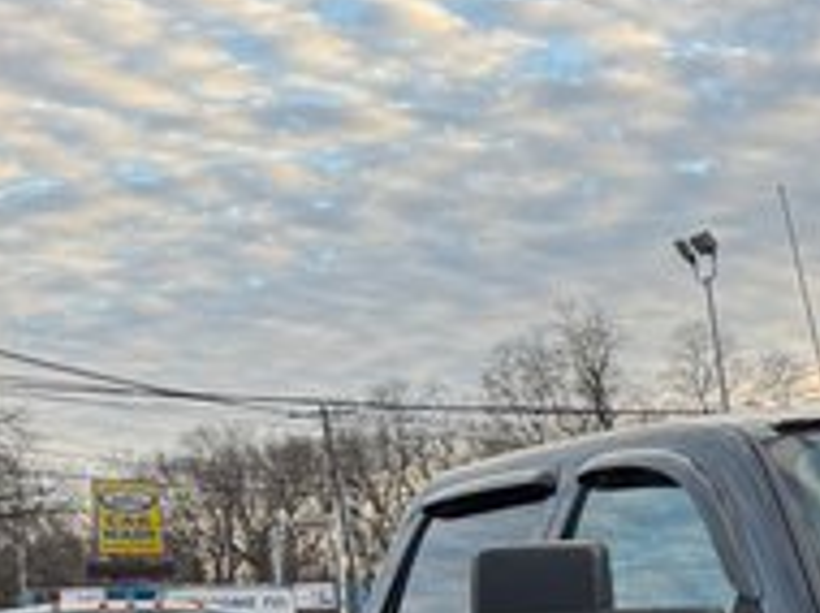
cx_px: 1204
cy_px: 790
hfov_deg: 19.1
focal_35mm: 91
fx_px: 2153
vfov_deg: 15.4
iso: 80
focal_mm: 6.76
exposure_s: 1/385
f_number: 1.78
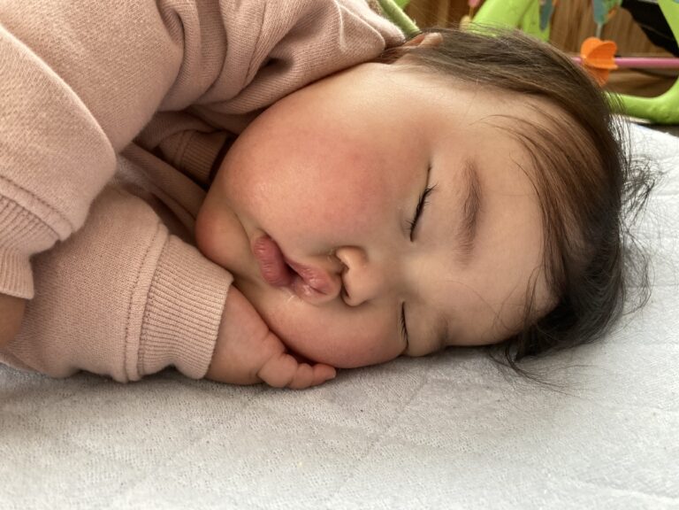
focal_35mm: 28
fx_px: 549
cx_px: 340
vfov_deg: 49.7
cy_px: 255
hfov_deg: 63.4
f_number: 1.8
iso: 250
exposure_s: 1/60
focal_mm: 3.99
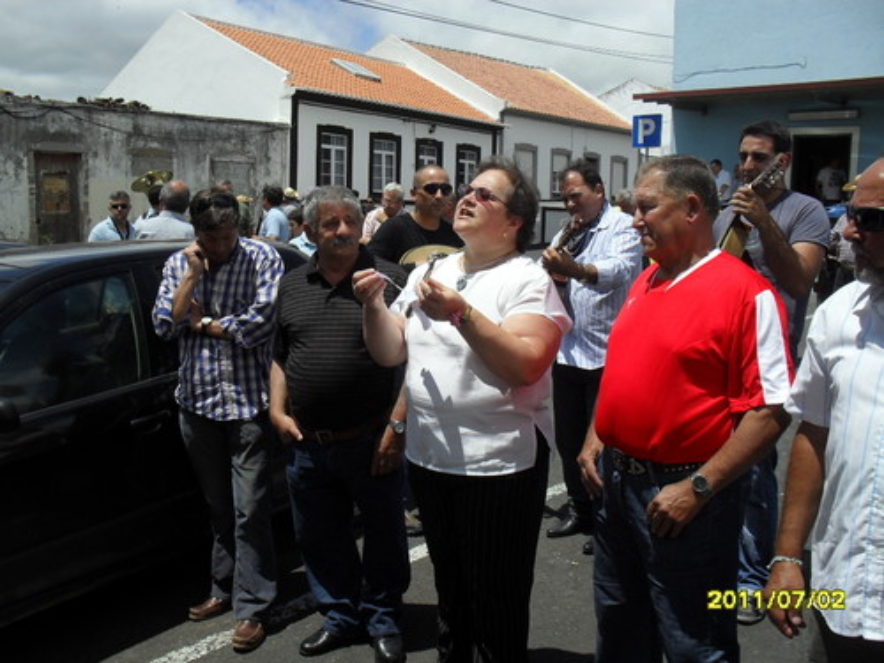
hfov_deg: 52.6
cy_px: 332
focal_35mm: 35
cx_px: 442
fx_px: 894
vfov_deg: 40.7
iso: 100
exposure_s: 1/350
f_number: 8.4
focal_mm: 6.3
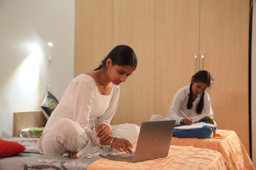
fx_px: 412
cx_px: 128
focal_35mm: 58
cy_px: 85
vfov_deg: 23.4
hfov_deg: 34.5
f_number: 3.5
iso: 3200
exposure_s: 1/160
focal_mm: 58
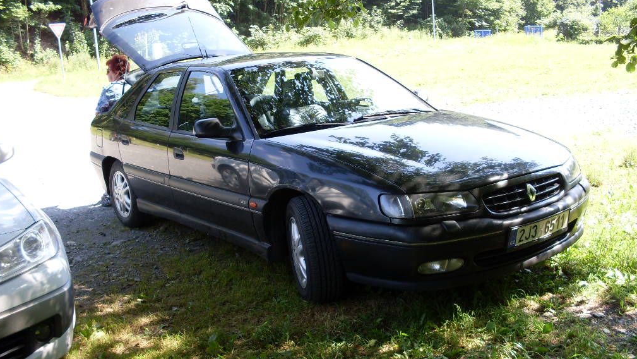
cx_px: 316
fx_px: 710
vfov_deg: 28.3
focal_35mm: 42
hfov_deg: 48.3
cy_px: 216
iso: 80
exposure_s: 1/125
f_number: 2.8
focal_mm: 6.3
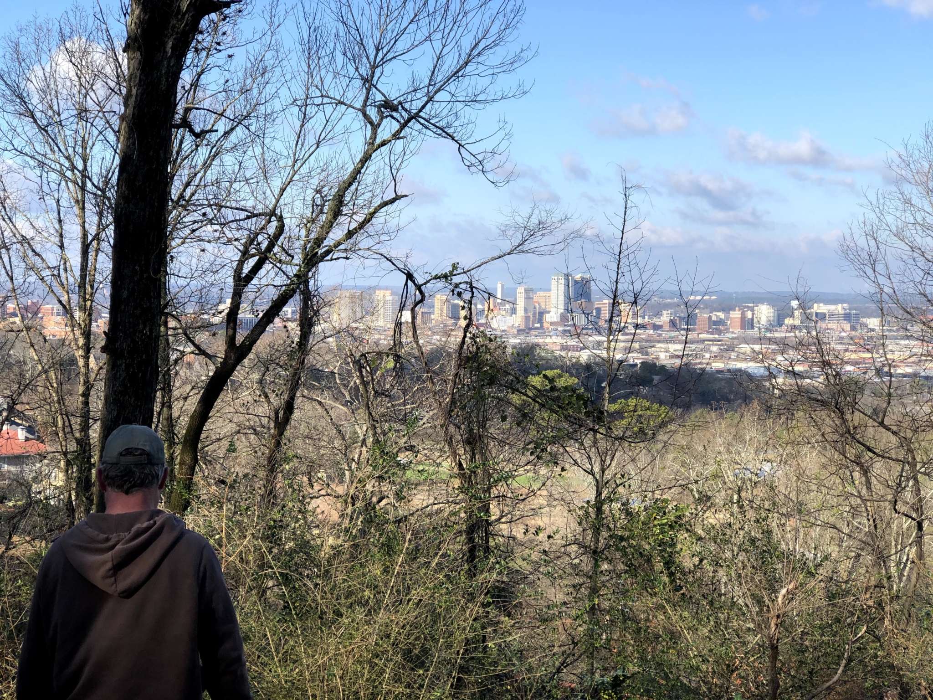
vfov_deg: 25.7
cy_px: 350
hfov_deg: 33.8
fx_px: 1536
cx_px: 466
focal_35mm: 57
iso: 20
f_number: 2.8
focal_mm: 6.6
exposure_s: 1/592
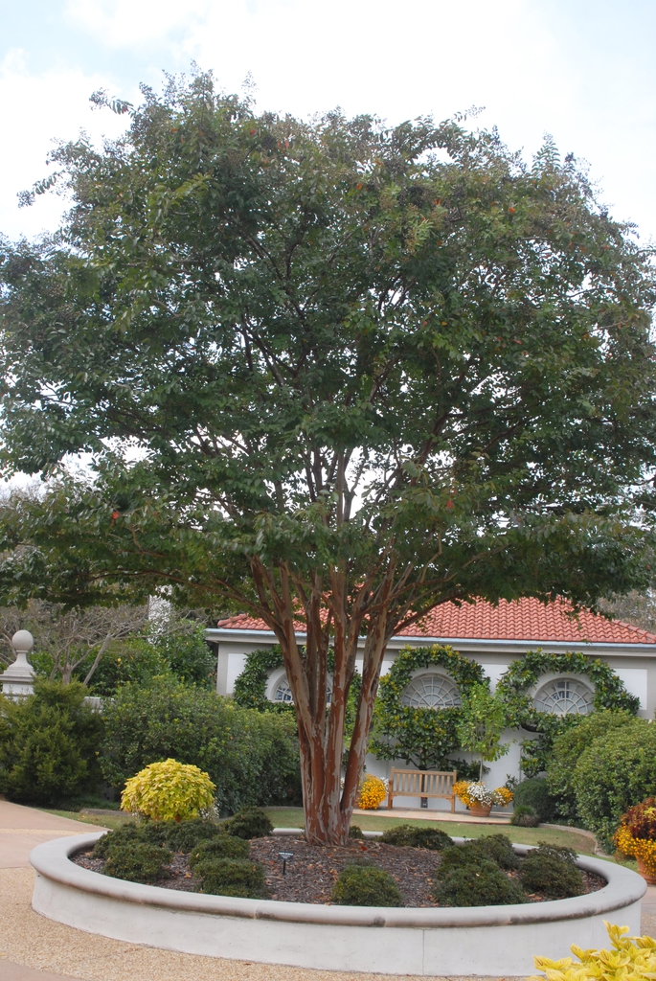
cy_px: 490
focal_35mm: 42
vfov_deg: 46.4
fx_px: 1145
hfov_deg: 32.0
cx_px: 328
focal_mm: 28
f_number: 8
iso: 400
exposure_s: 1/250
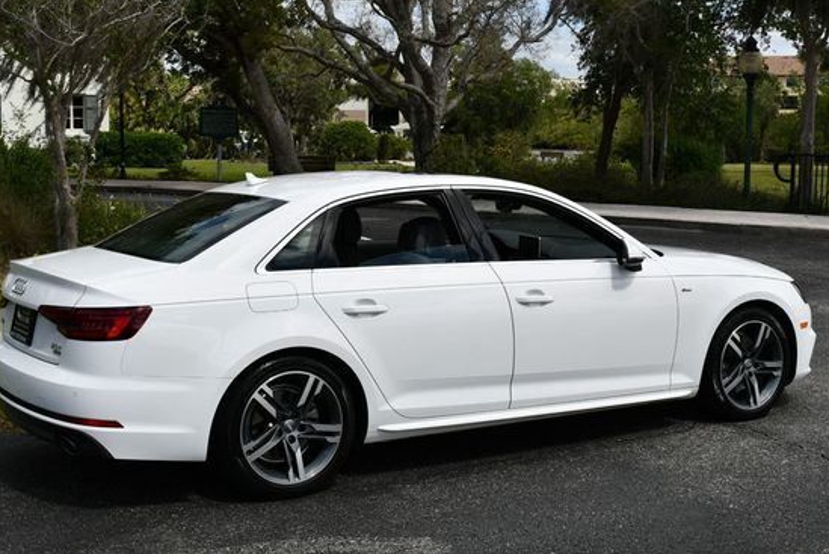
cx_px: 397
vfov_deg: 24.2
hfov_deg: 35.6
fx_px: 1291
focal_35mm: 56
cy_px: 239
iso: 100
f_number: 9
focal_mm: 24
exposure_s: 1/320
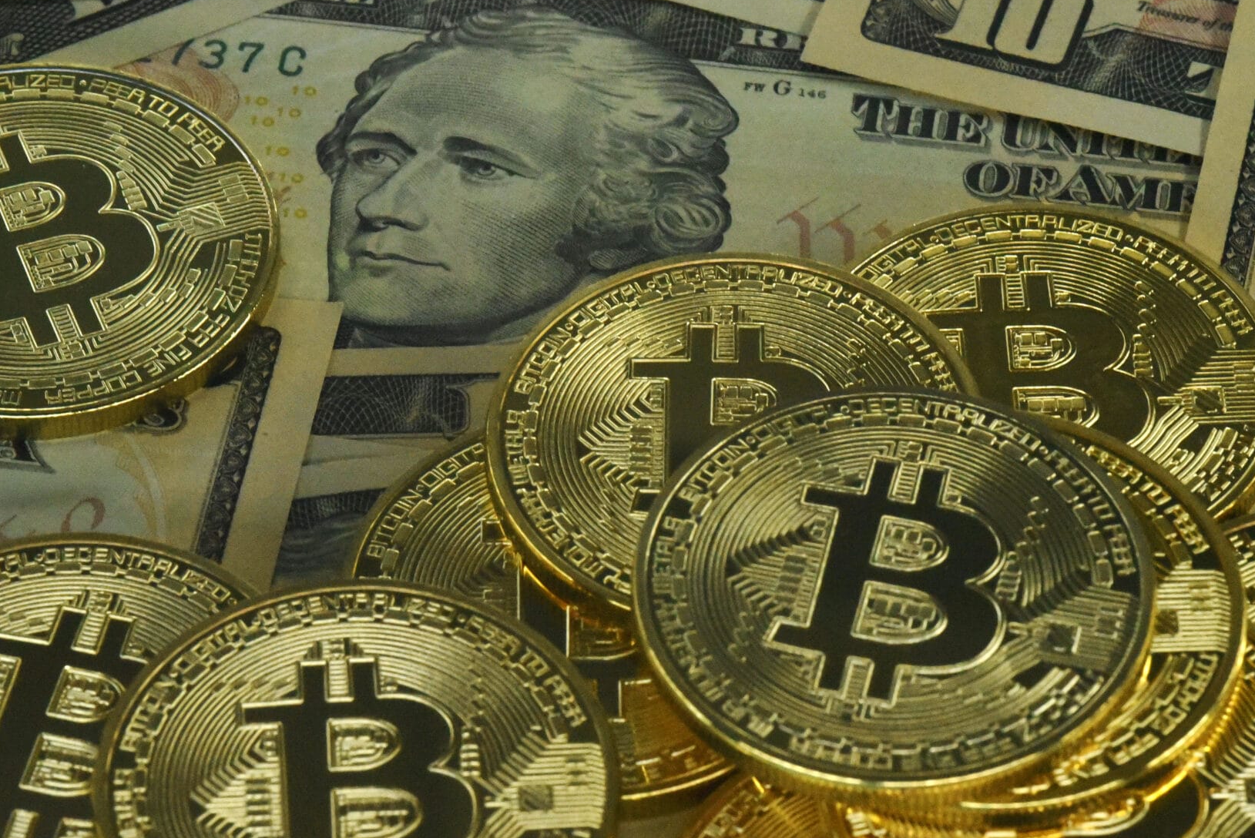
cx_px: 579
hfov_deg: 12.4
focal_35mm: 165
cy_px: 339
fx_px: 5755
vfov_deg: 8.3
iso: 12800
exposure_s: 1/250
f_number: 22
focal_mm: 105
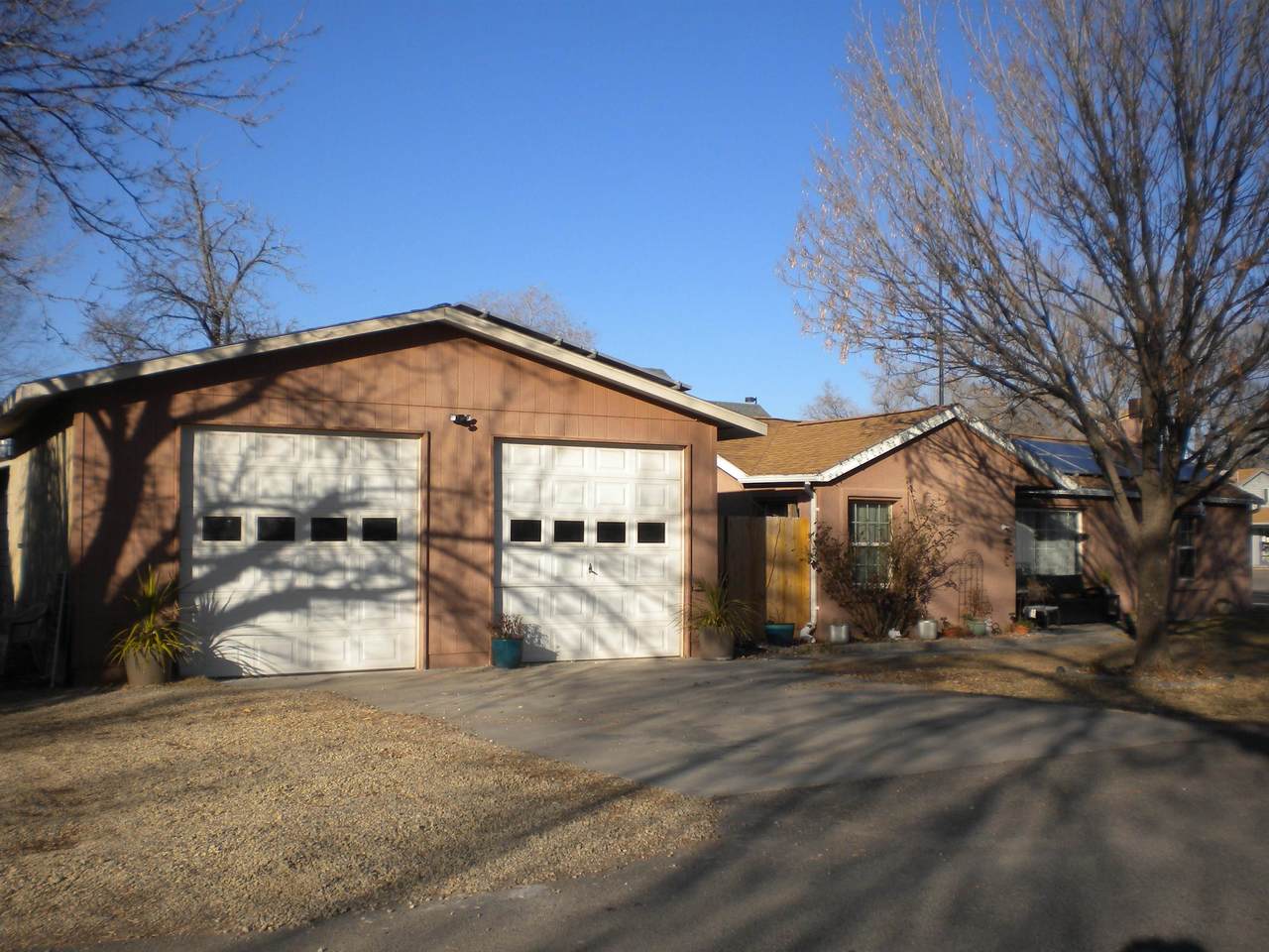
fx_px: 1283
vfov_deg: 40.7
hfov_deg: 52.6
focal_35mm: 35
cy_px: 476
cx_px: 634
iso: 80
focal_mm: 6.3
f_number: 4.6
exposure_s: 1/670
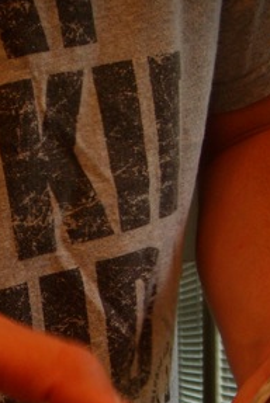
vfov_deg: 22.8
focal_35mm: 88
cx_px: 20
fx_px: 988
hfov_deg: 15.4
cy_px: 326
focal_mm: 6.4
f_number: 3.5
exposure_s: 1/42.5
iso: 64
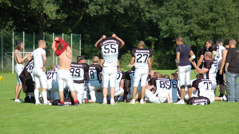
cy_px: 57
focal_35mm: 158
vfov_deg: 7.7
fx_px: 1001
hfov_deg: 13.6
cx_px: 119
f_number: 4.5
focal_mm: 100
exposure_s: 1/1000
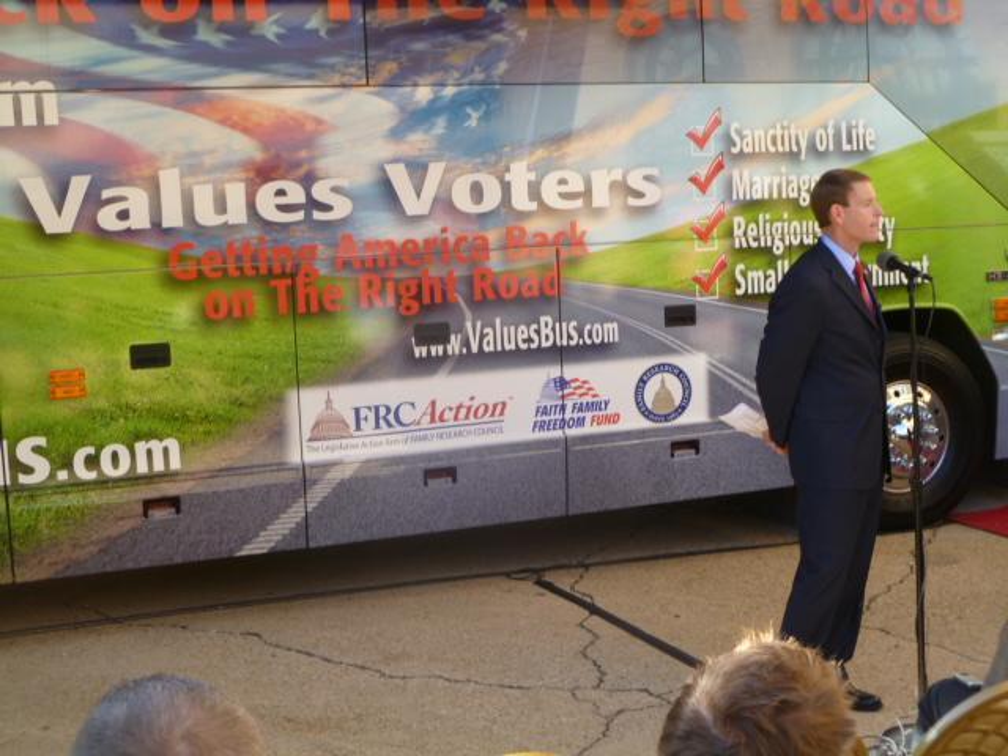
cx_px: 504
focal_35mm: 47
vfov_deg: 30.9
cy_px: 378
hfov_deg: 40.4
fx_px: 1369
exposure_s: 1/60
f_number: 3.8
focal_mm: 8.4
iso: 80
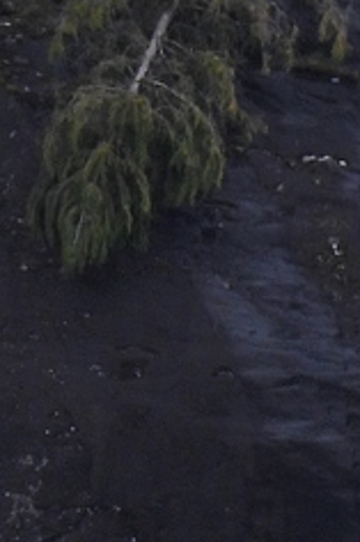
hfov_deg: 0.3
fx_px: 80437
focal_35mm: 5355
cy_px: 524
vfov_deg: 0.4
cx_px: 940
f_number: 5.6
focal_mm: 170
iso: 180
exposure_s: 1/500
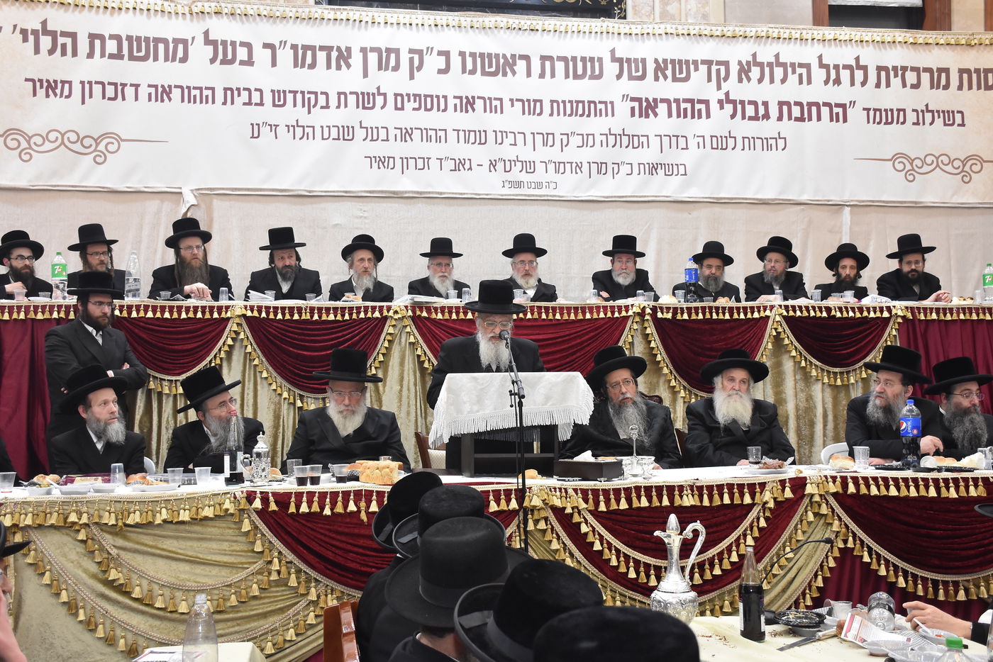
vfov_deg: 34.2
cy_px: 331
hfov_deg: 49.5
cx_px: 496
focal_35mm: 39
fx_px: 1076
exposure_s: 1/100
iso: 1600
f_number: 6.3
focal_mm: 26
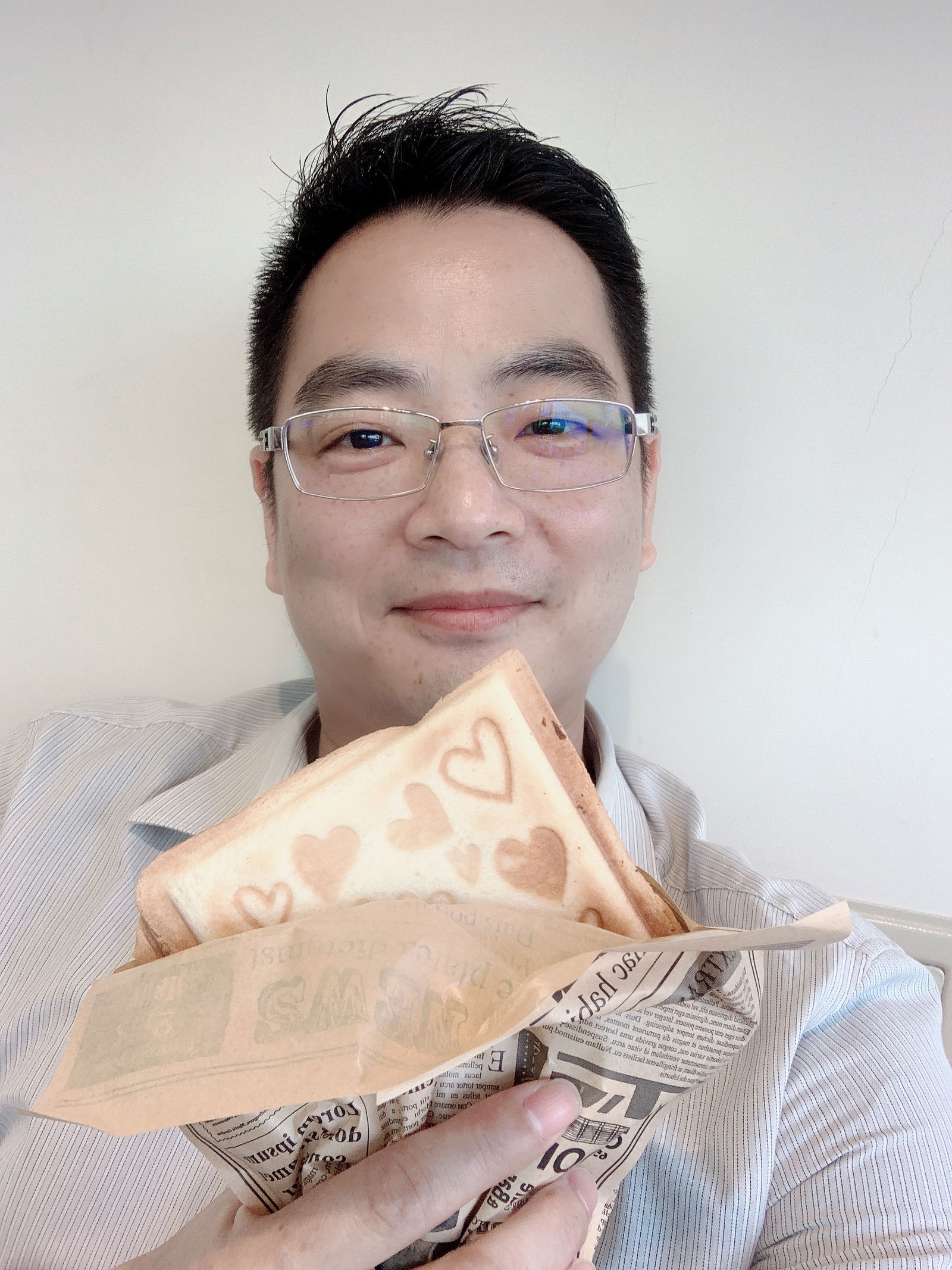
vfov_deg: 56.8
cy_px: 635
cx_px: 476
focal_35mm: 32
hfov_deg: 44.2
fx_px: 1173
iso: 50
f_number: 2.2
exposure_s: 1/121
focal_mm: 2.87
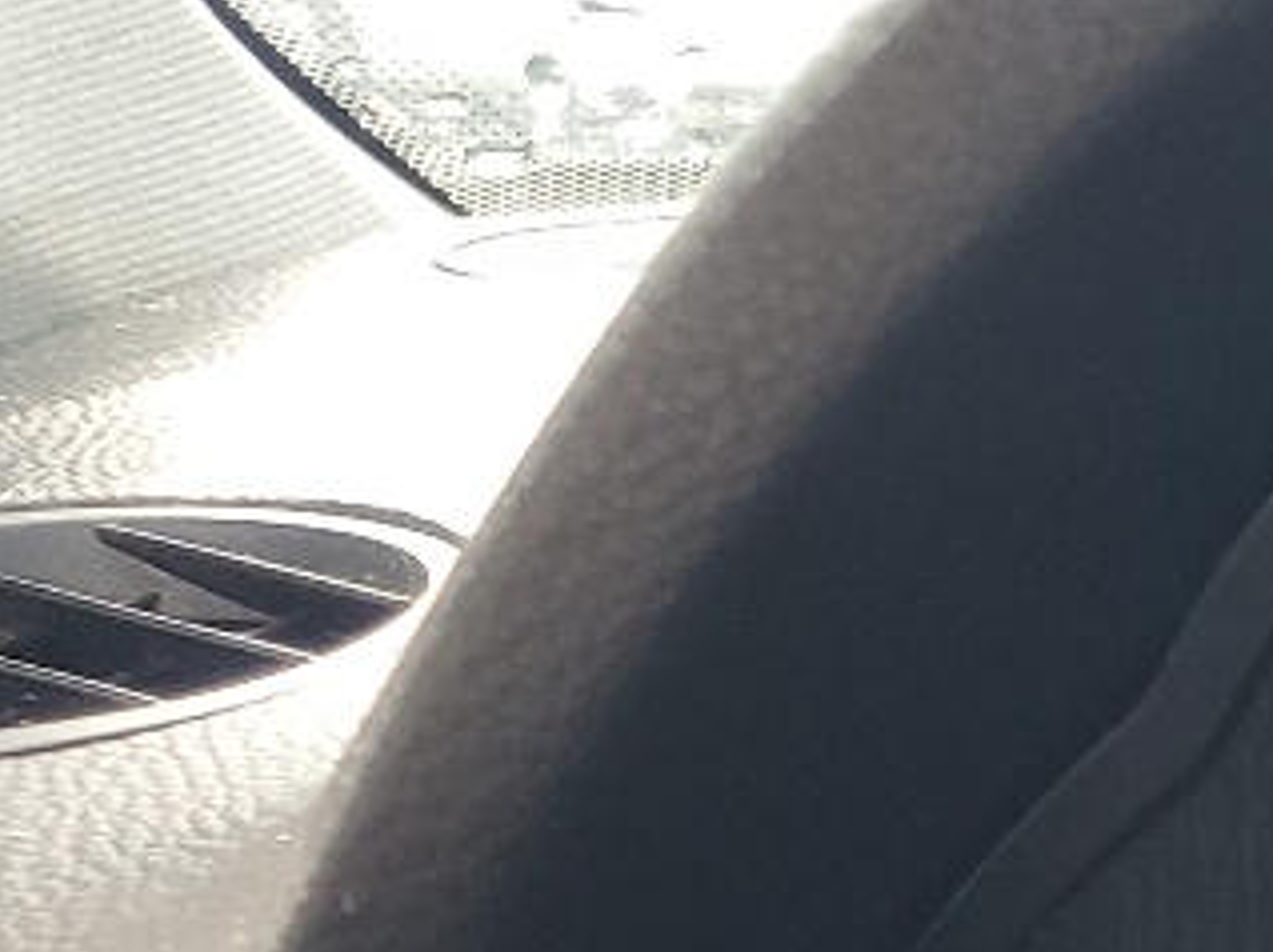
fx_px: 4814
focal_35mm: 131
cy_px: 1116
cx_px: 3030
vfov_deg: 11.1
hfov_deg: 12.1
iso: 77
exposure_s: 1/120
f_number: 1.5
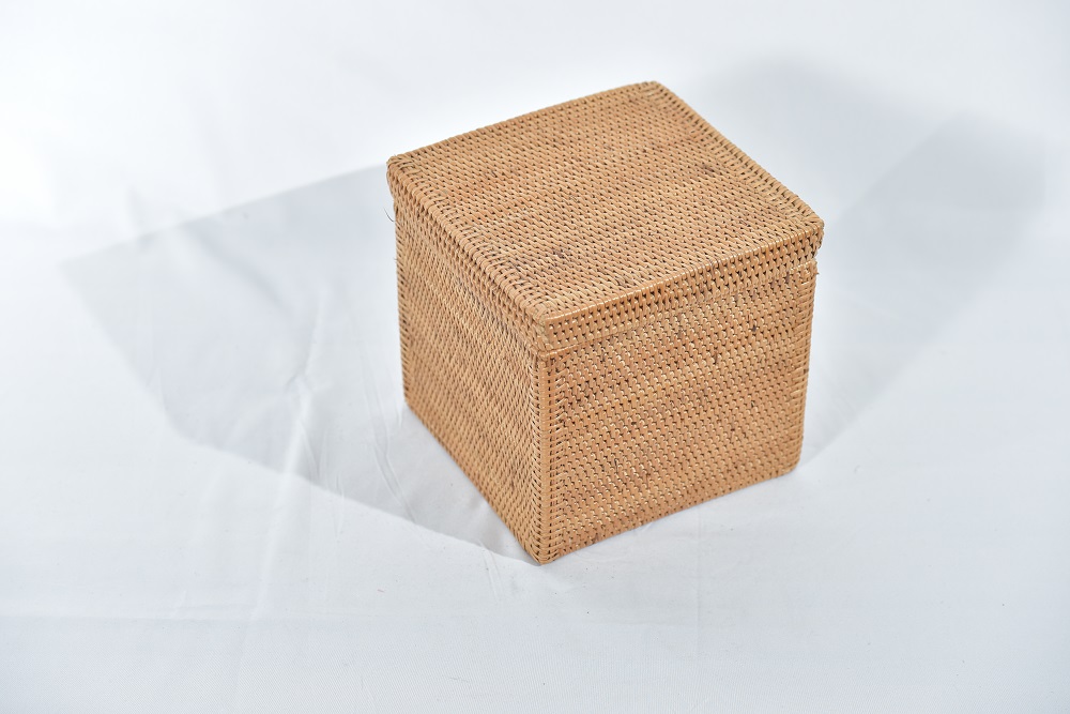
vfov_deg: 16.7
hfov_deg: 24.8
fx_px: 2437
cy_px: 357
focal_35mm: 82
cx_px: 535
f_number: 5.6
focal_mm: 82
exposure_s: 1/125
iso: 200
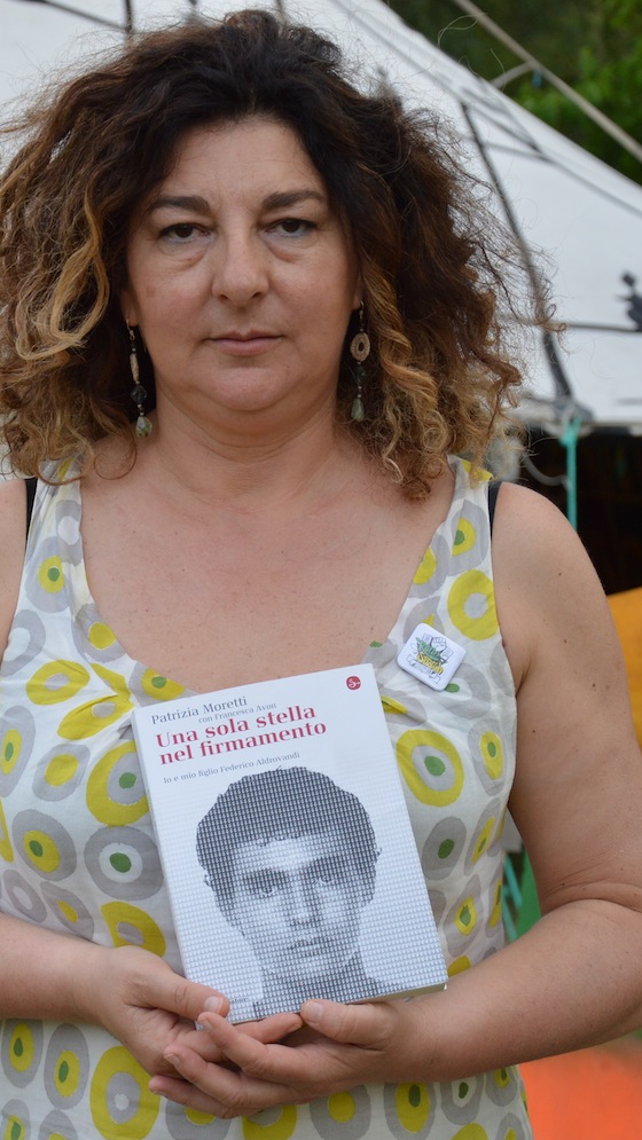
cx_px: 101
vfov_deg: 20.0
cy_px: 569
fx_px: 3231
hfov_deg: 11.3
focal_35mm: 107
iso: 400
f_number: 4.8
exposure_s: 1/400
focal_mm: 45
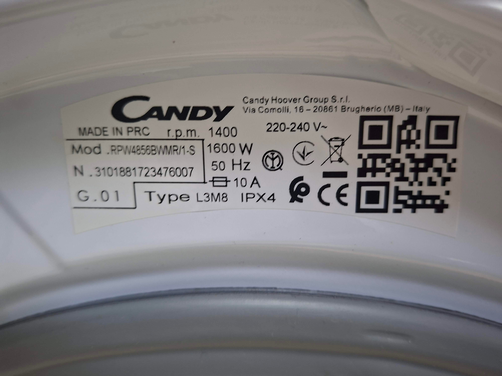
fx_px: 334
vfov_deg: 58.9
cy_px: 188
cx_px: 251
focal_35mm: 23
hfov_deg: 73.9
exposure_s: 1/25
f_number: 1.8
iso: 400
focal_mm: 5.54
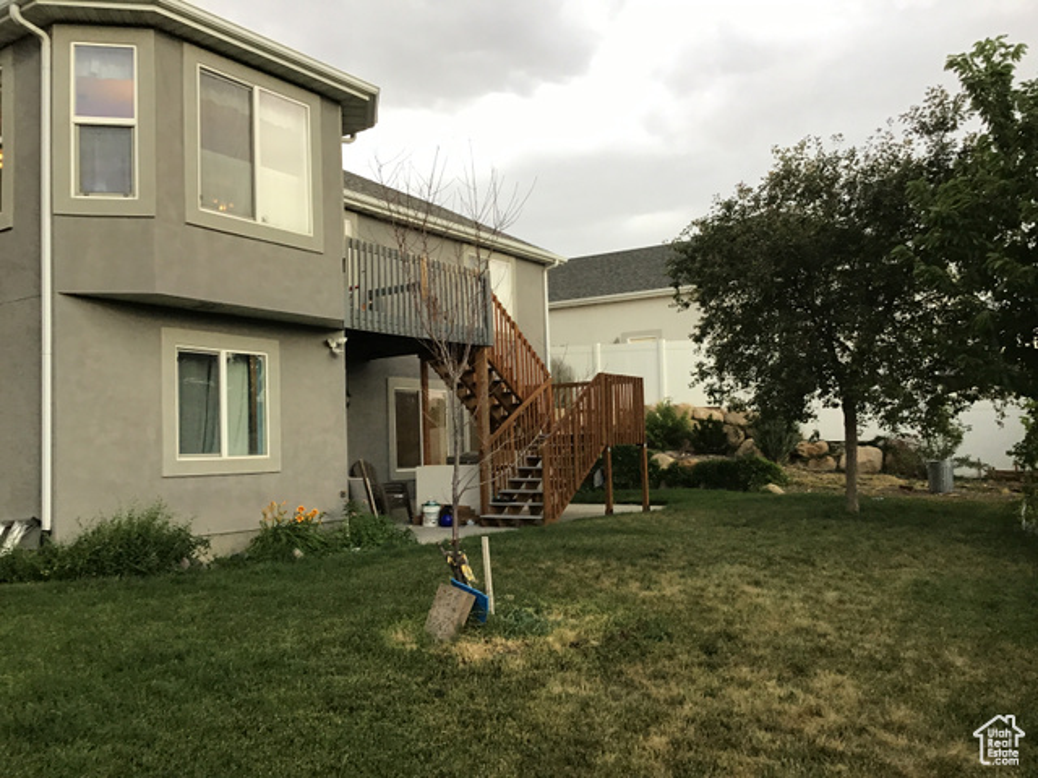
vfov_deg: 45.4
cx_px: 519
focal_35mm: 31
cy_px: 389
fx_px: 930
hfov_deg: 58.4
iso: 32
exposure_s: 1/40
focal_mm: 3.3
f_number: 2.4
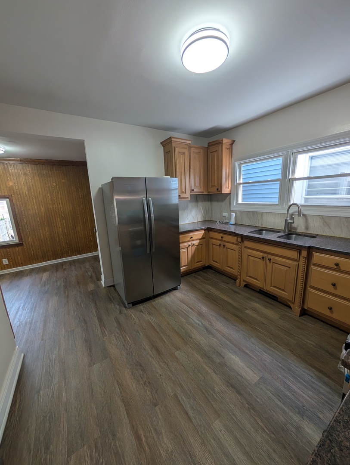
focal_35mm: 12
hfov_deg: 94.6
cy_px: 232
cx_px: 175
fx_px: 161
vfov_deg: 110.5
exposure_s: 1/120
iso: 76
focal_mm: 2.02
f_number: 1.7
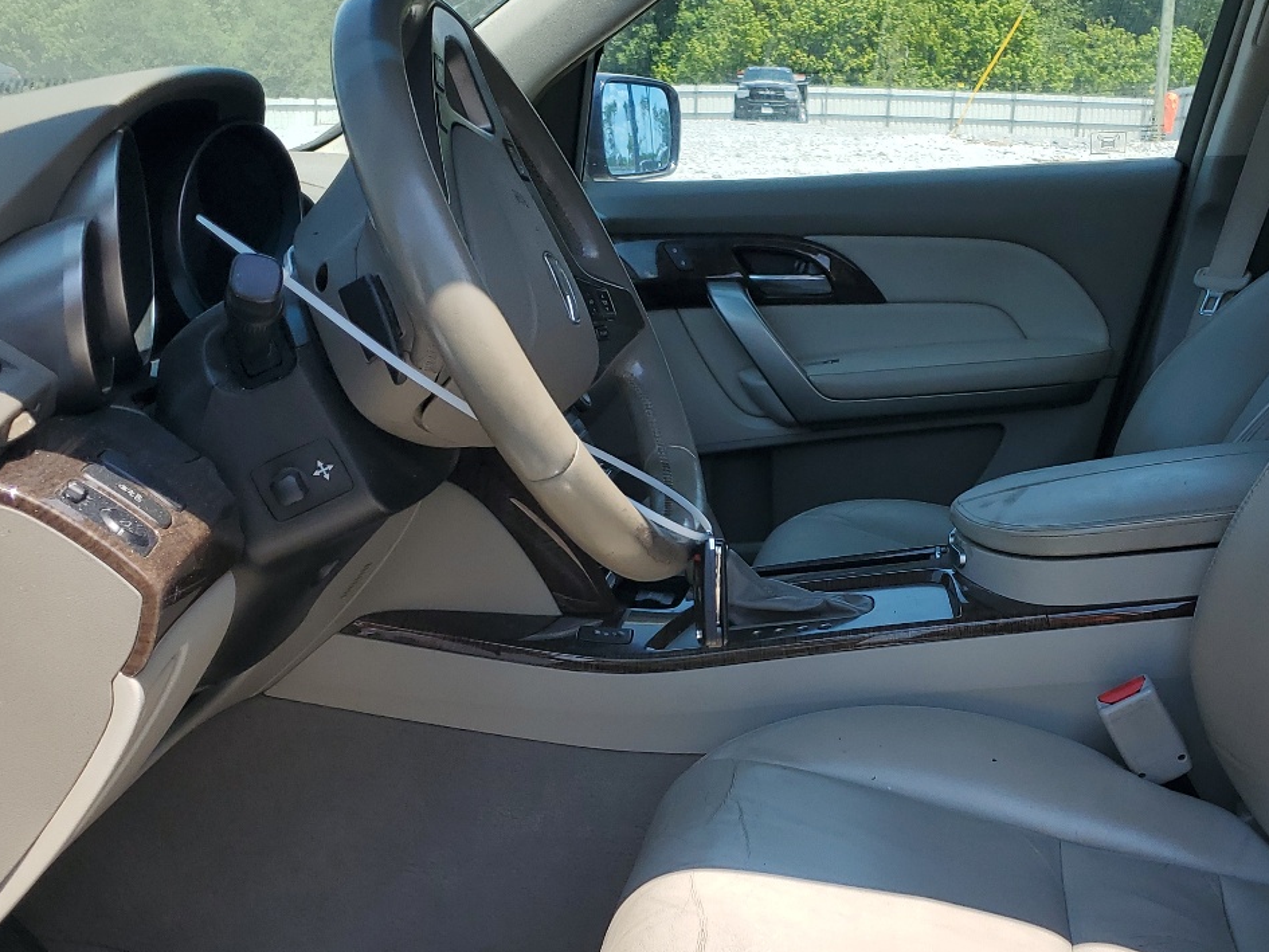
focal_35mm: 44
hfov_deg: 42.1
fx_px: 1613
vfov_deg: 32.7
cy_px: 607
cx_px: 890
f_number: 1.5
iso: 50
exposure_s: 1/1429
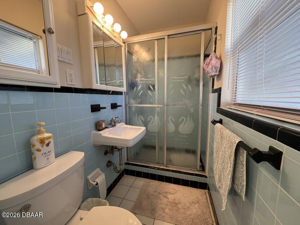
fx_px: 121
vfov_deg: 85.7
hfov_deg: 102.1
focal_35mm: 14
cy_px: 112
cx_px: 150
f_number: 2.2
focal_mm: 2.22
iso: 200
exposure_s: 1/60
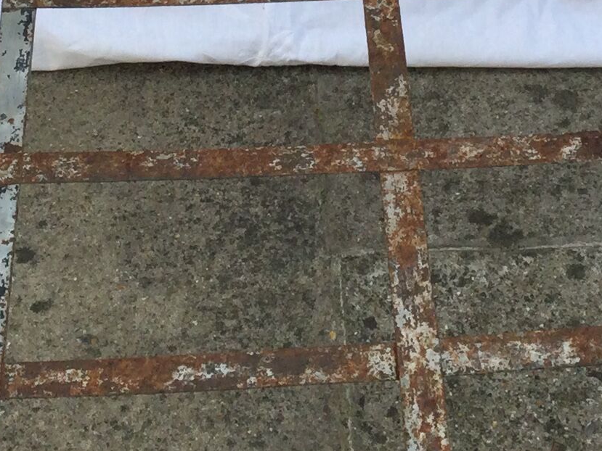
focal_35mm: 122
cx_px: 330
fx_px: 2122
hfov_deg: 16.1
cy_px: -247
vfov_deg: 11.6
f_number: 2.4
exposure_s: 1/550
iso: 25
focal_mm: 3.3
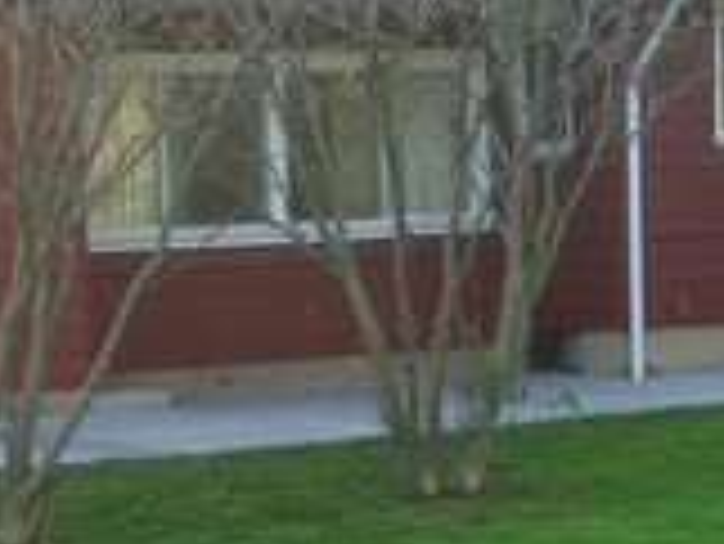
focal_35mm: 115
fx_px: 2407
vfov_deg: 12.6
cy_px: 638
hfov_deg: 17.0
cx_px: 162
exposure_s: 1/130
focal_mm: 4.15
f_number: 2.2
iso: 25
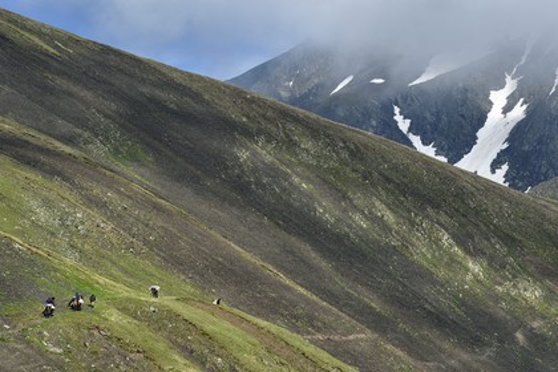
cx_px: 279
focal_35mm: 190
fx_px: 2945
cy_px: 186
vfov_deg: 7.2
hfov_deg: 10.8
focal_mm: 190
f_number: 13
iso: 400
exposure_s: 1/500
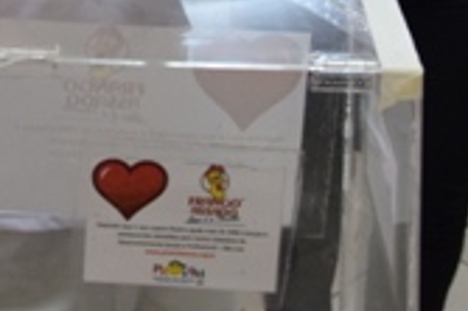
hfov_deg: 14.6
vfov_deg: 9.4
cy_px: -256
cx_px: -8
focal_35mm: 138
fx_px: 1792
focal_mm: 24
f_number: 3.8
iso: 1000
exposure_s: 1/60
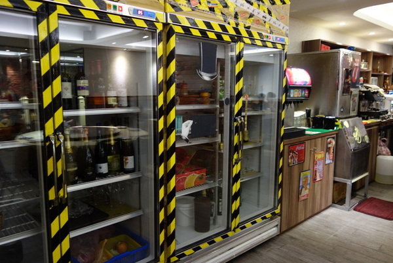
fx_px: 306
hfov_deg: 65.4
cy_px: 132
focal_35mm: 28
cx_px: 196
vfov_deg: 46.5
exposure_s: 1/30
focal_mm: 10.4
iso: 400
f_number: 1.8
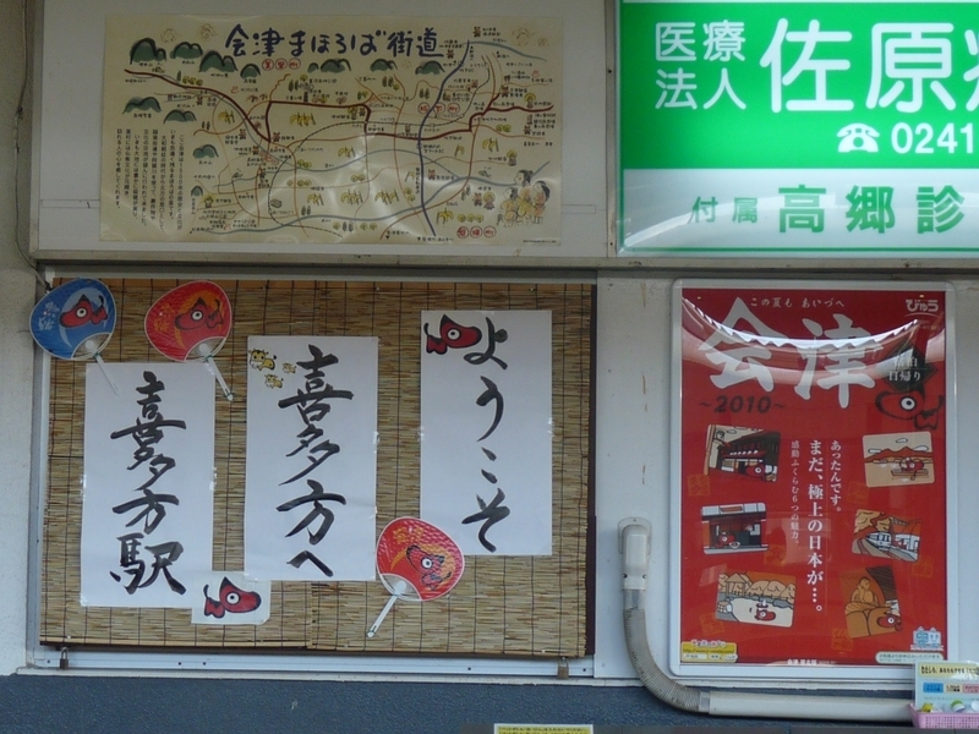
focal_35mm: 80
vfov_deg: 18.4
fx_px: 2263
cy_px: 367
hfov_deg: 24.4
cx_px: 490
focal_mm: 8
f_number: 3.2
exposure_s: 1/60
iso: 100
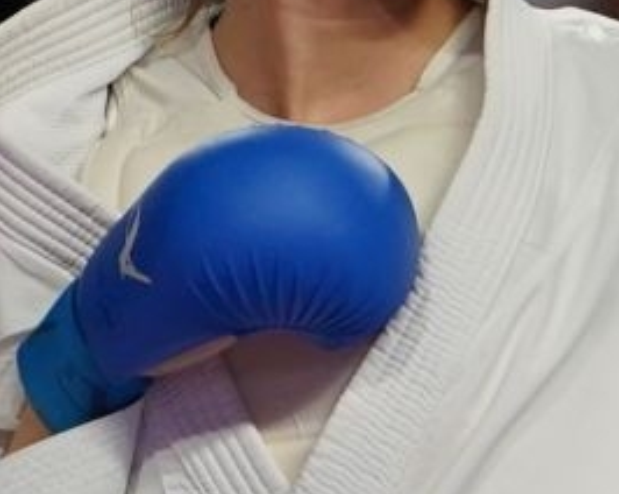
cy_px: 280
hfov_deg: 1.0
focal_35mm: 1908
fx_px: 34903
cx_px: 340
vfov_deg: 0.8
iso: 1000
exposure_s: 1/1000
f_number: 2.8
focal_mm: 200
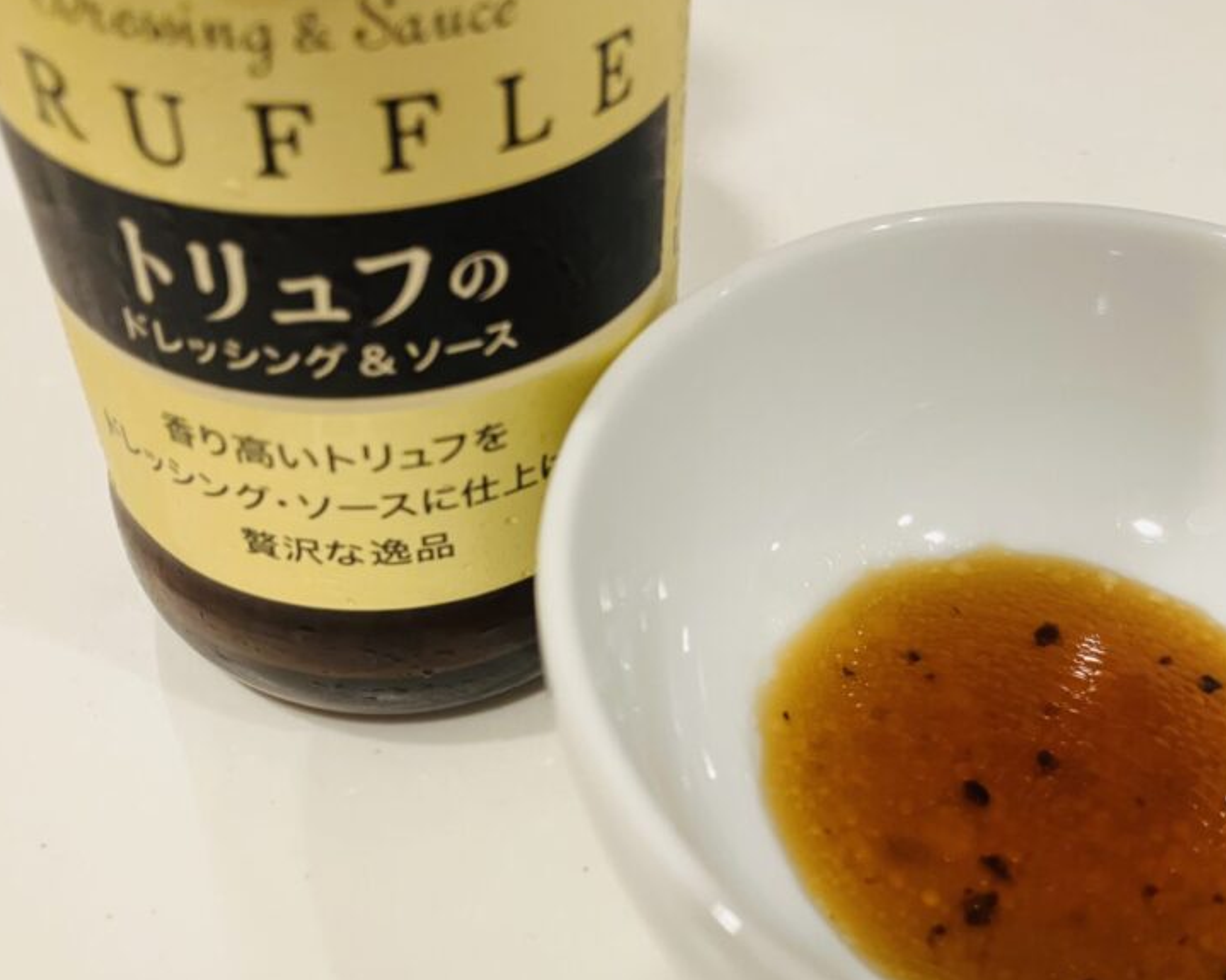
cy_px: 535
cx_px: 684
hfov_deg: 47.9
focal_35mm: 38
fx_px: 1379
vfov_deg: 39.1
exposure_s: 1/50
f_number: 1.8
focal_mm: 3.99
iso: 160
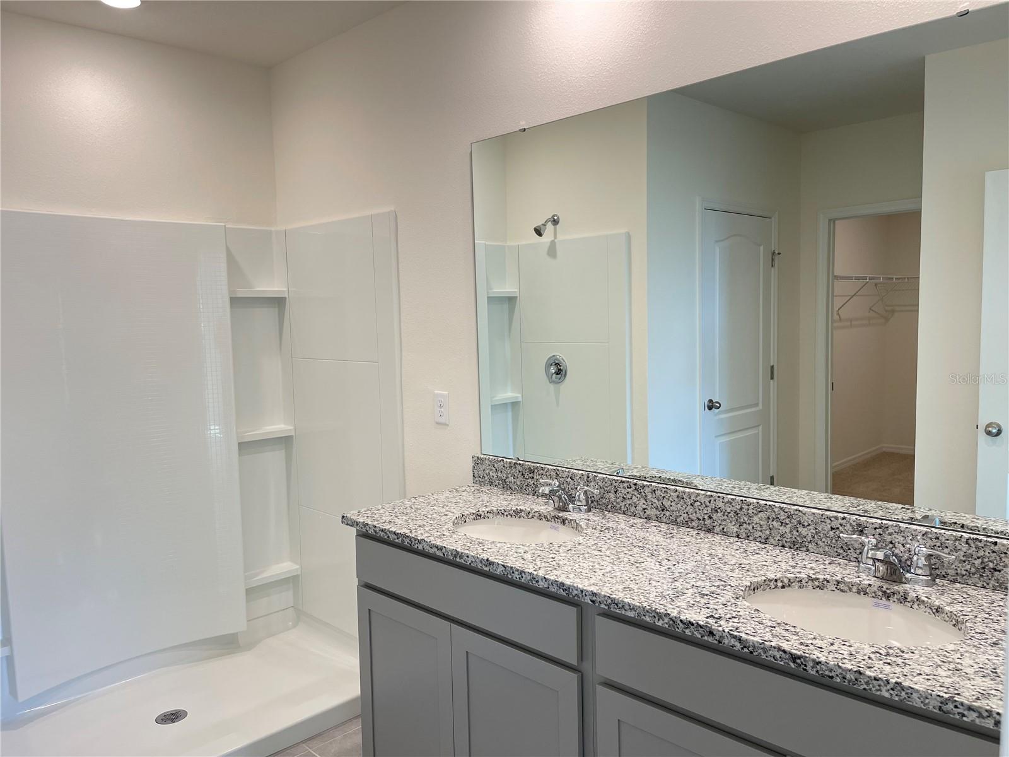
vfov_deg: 53.1
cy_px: 378
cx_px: 504
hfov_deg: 67.3
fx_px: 758
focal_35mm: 26
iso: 64
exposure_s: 1/120
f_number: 1.6
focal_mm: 5.1
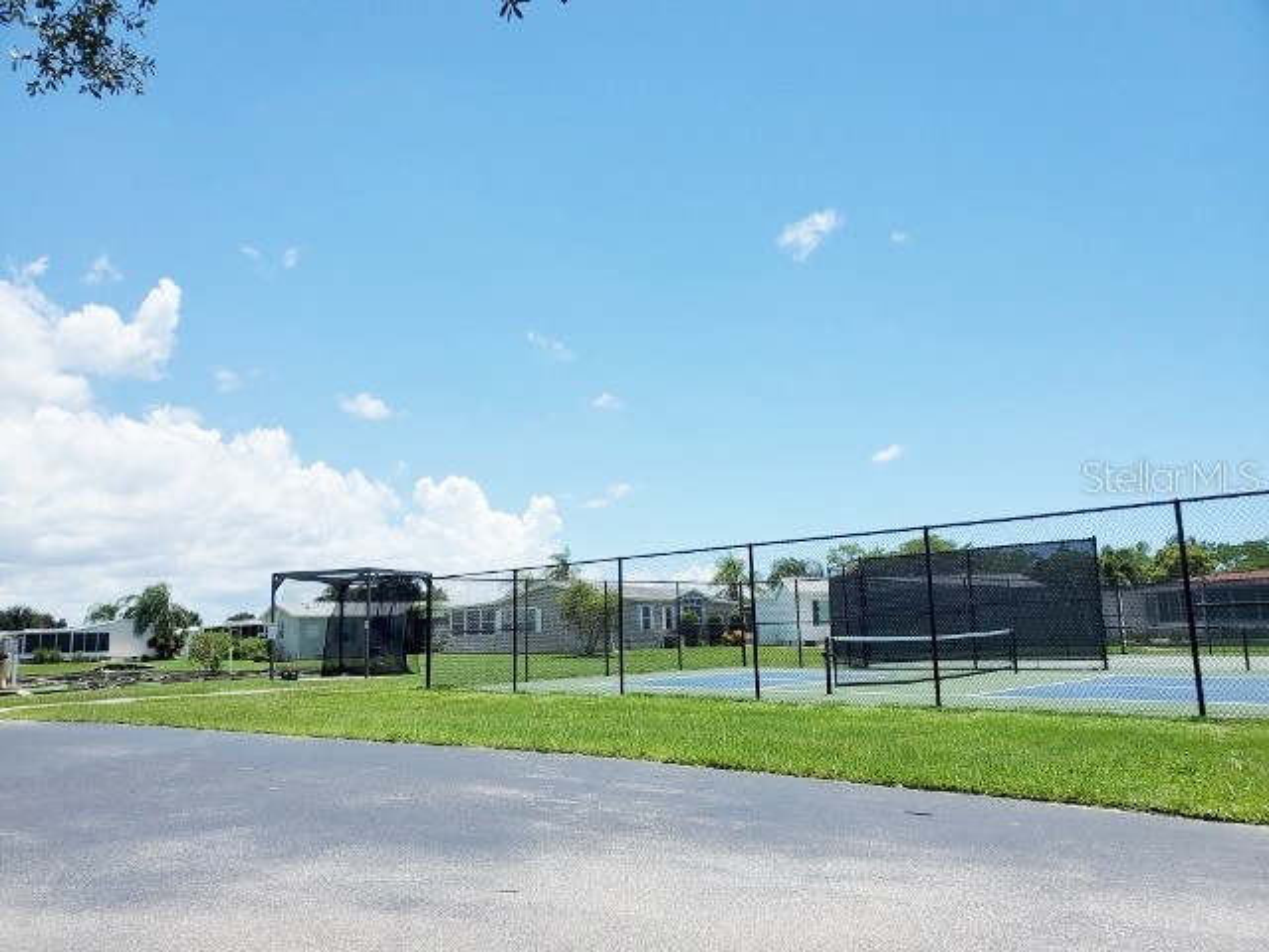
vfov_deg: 53.1
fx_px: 953
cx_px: 634
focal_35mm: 26
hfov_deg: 67.3
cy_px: 476
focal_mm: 4.3
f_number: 2.4
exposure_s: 1/2364
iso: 50
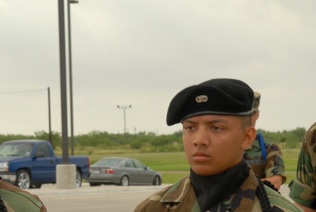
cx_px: 151
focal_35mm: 141
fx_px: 1239
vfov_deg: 9.6
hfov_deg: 14.5
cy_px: 251
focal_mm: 38
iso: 100
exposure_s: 1/100
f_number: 10
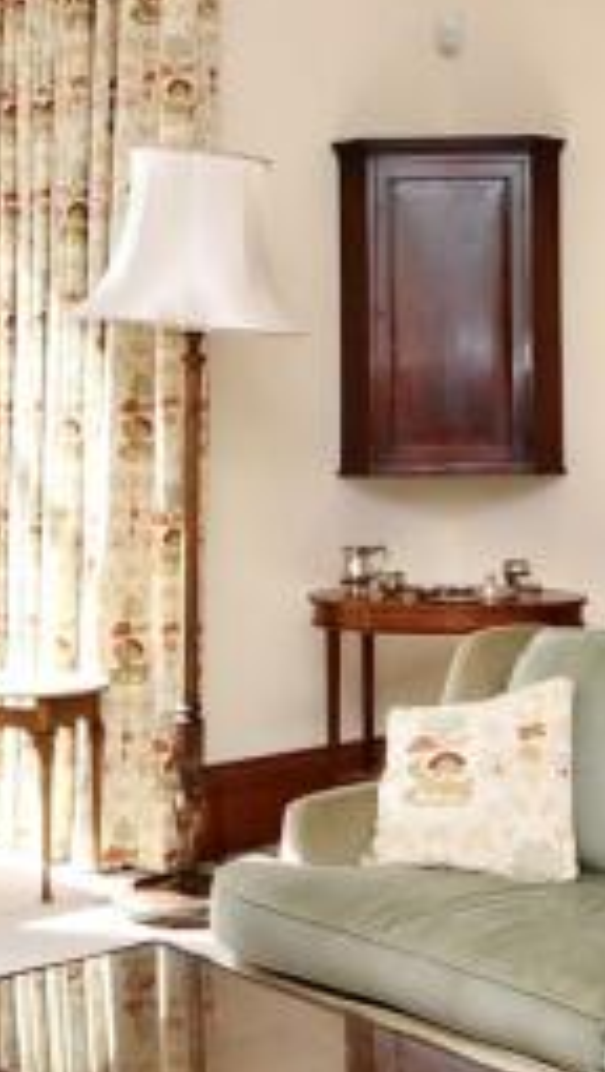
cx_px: 378
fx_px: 1791
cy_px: 334
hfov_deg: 19.1
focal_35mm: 63
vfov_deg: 32.9
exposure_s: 1/100
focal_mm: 10
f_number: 5
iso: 200
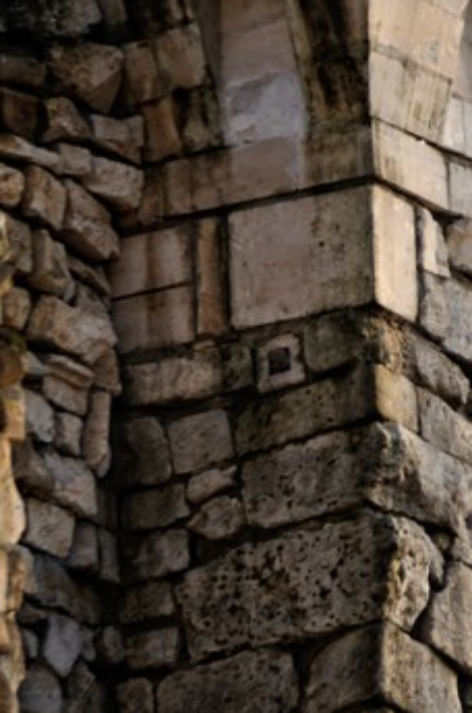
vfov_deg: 4.4
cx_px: 579
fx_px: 9300
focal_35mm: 471
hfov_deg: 2.9
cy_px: 166
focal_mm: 120
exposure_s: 1/250
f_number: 6.3
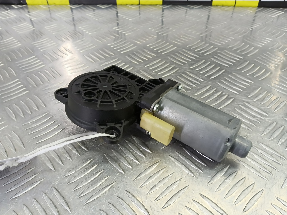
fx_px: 191
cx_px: 144
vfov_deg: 58.9
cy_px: 108
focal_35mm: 23
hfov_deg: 73.9
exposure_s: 1/50
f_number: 1.6
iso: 153
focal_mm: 4.11
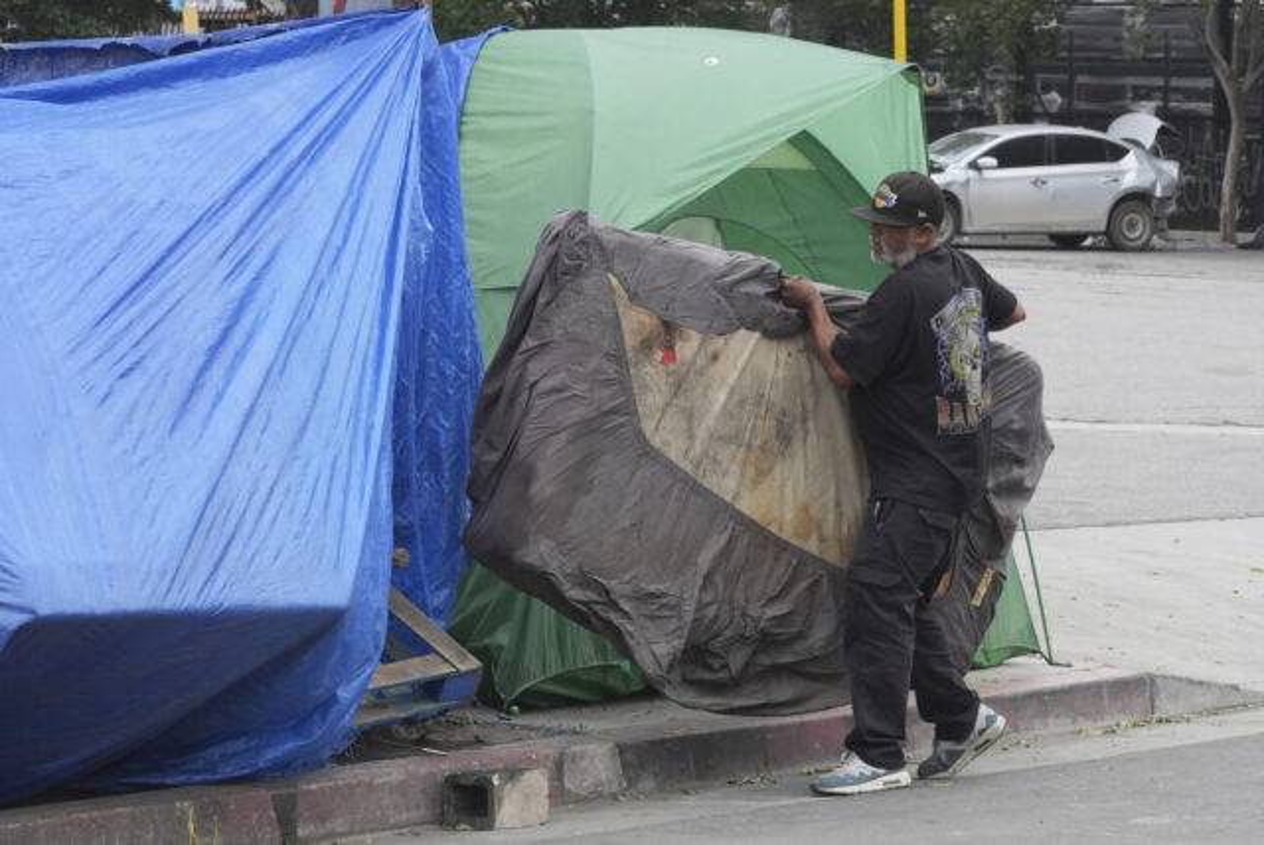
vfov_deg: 9.2
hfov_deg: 13.7
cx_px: 632
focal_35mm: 150
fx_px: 5271
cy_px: 422
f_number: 18
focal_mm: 100
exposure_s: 1/800
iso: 2500
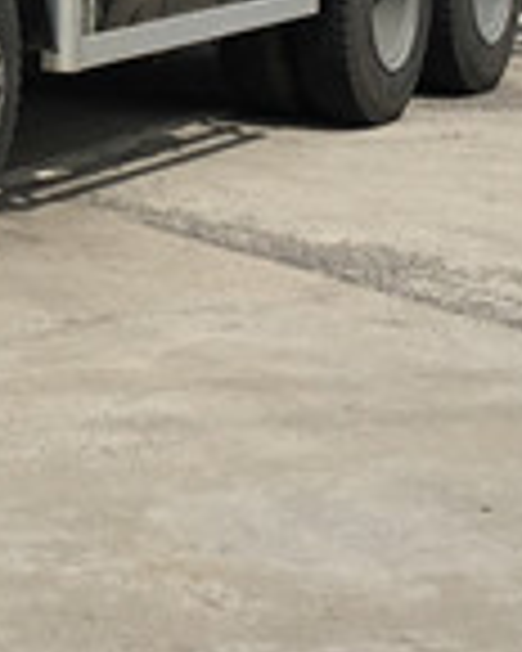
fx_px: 2742
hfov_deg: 10.3
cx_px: -364
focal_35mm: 142
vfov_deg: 13.0
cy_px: -236
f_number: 2.2
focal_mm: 4.15
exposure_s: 1/3077
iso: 25
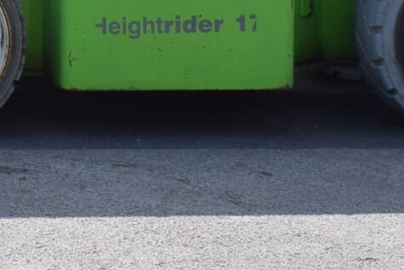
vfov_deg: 6.2
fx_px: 2444
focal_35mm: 218
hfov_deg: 9.1
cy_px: -261
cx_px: -311
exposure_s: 1/320
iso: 200
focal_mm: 27
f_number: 9
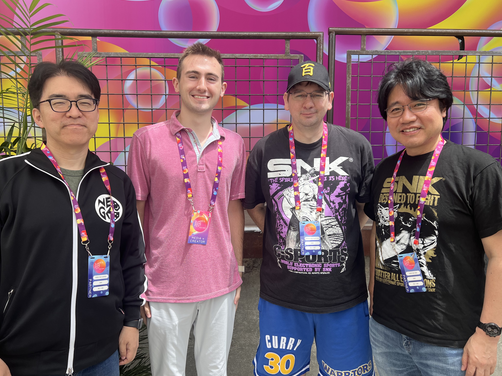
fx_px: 392
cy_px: 189
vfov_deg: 51.4
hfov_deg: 65.3
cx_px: 251
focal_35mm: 27
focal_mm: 5.7
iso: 50
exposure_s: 1/1196
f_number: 1.5
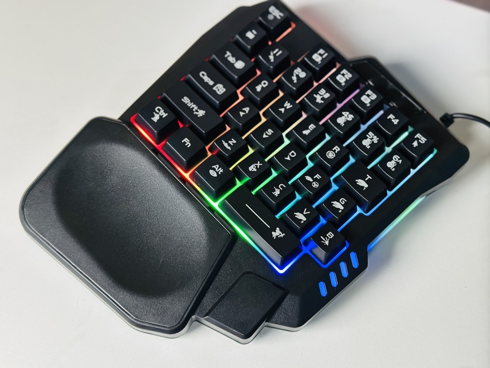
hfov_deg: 39.7
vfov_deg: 30.3
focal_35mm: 48
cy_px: 184
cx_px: 245
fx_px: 679
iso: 400
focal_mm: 6.86
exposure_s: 1/34
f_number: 1.78
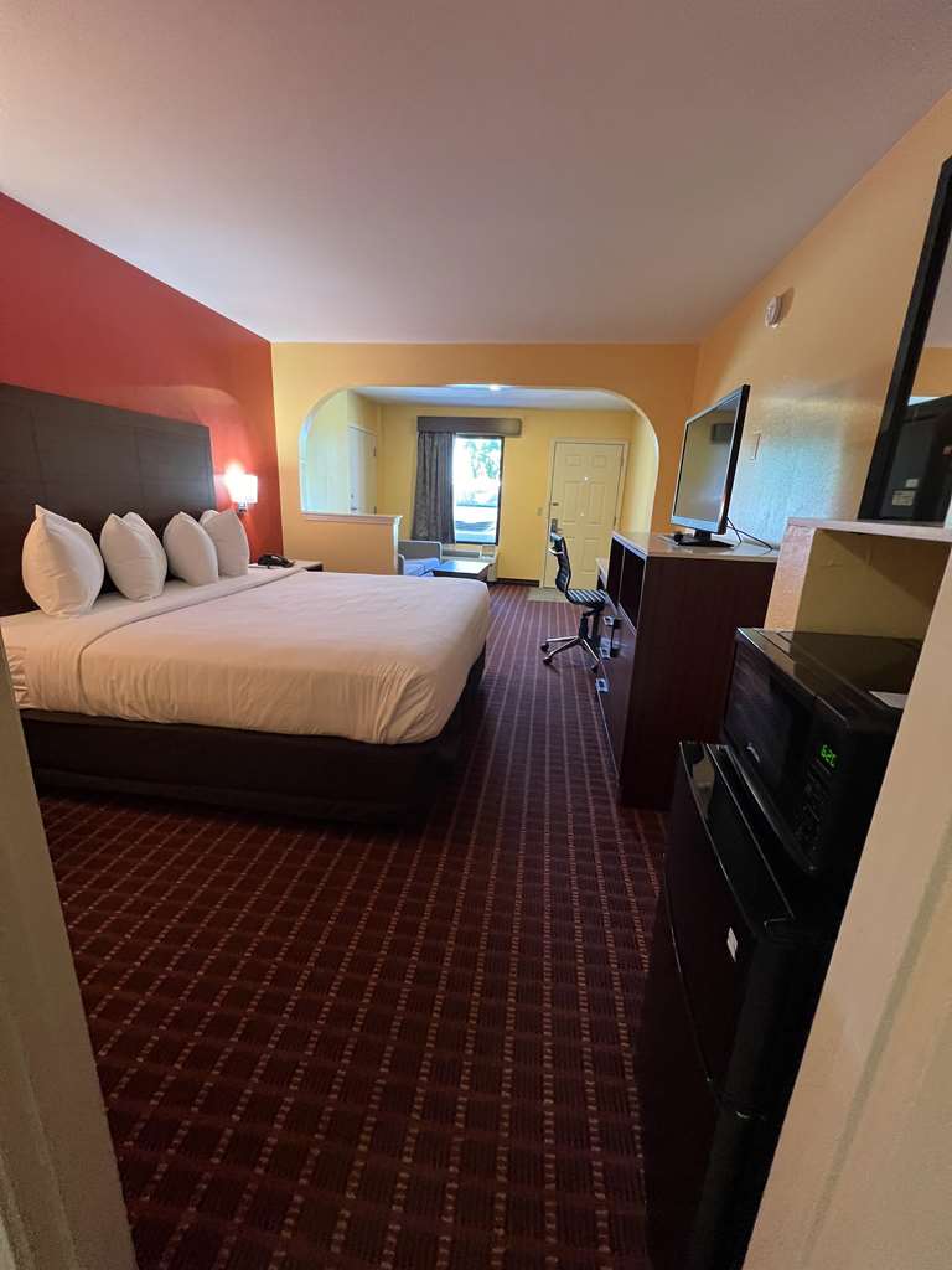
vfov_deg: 106.2
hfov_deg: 89.9
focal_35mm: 13
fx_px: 477
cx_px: 476
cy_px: 635
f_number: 1.8
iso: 500
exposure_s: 1/60
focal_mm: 1.57
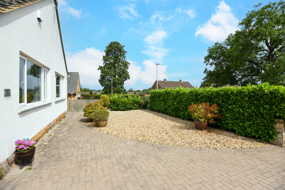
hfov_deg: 96.7
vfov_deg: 73.8
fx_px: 127
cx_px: 142
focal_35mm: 16
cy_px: 95
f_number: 6.3
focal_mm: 16
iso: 250
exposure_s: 1/1600
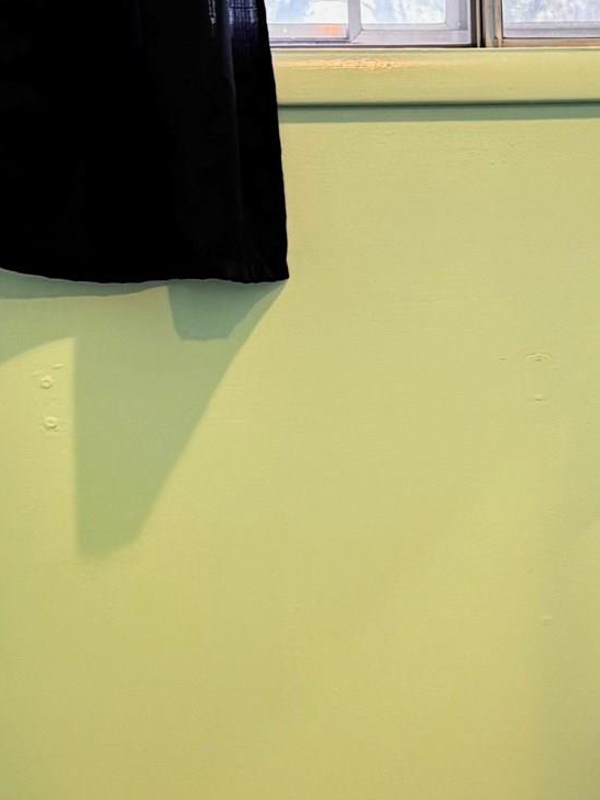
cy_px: 600
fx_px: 1756
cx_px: 516
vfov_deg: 25.4
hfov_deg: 19.1
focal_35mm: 76
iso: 200
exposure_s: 1/60
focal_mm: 6.76
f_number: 1.78
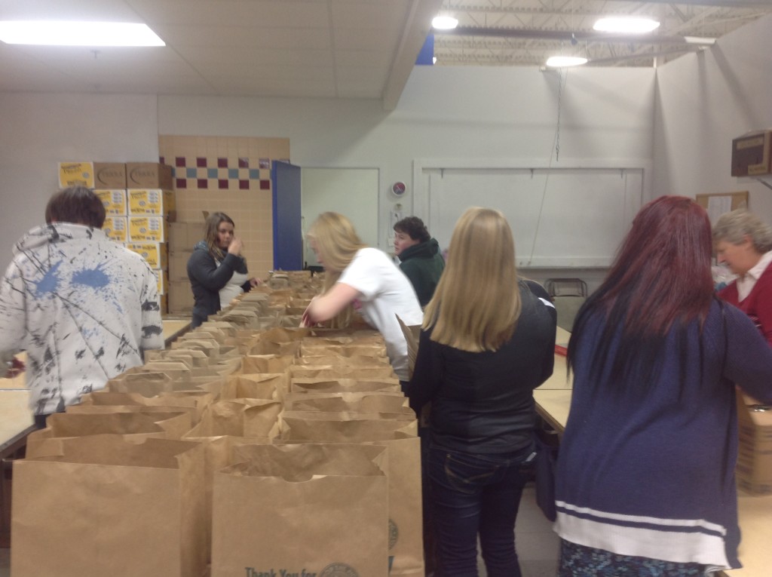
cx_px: 386
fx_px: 779
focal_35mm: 35
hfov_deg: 52.7
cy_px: 288
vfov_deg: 40.6
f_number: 2.4
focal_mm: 4.28
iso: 50
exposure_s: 1/15
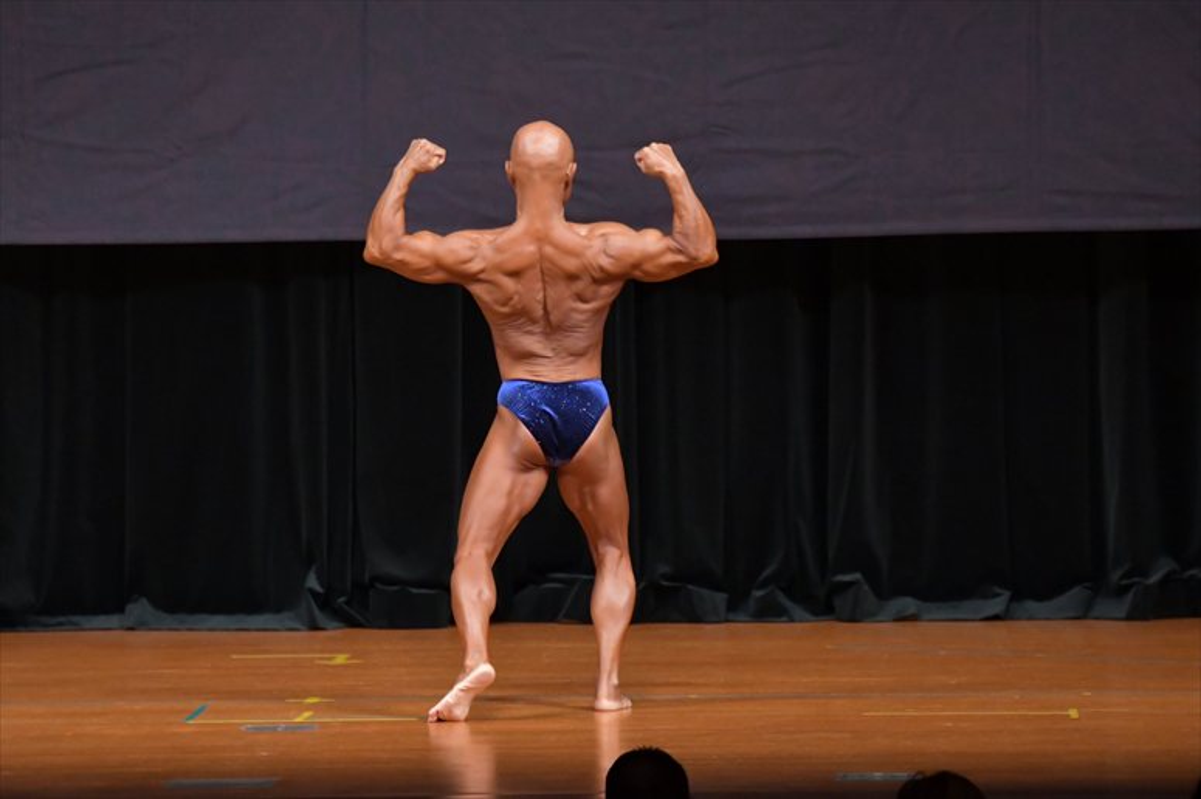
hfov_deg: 7.2
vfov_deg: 4.8
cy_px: 400
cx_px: 600
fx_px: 9503
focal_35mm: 285
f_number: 5.6
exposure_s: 1/400
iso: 5000
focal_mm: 190
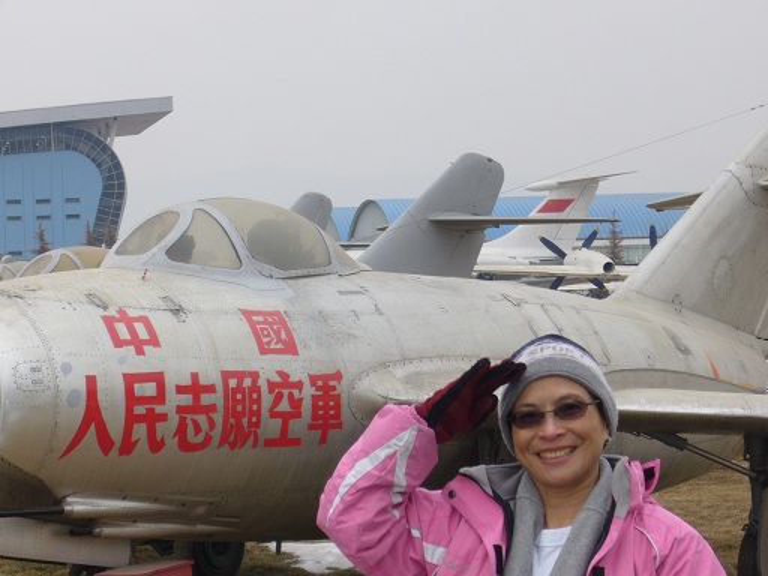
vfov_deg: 14.1
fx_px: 2330
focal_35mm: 105
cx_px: 384
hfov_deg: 18.7
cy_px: 288
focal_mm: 17.4
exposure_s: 1/60
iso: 80
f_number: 5
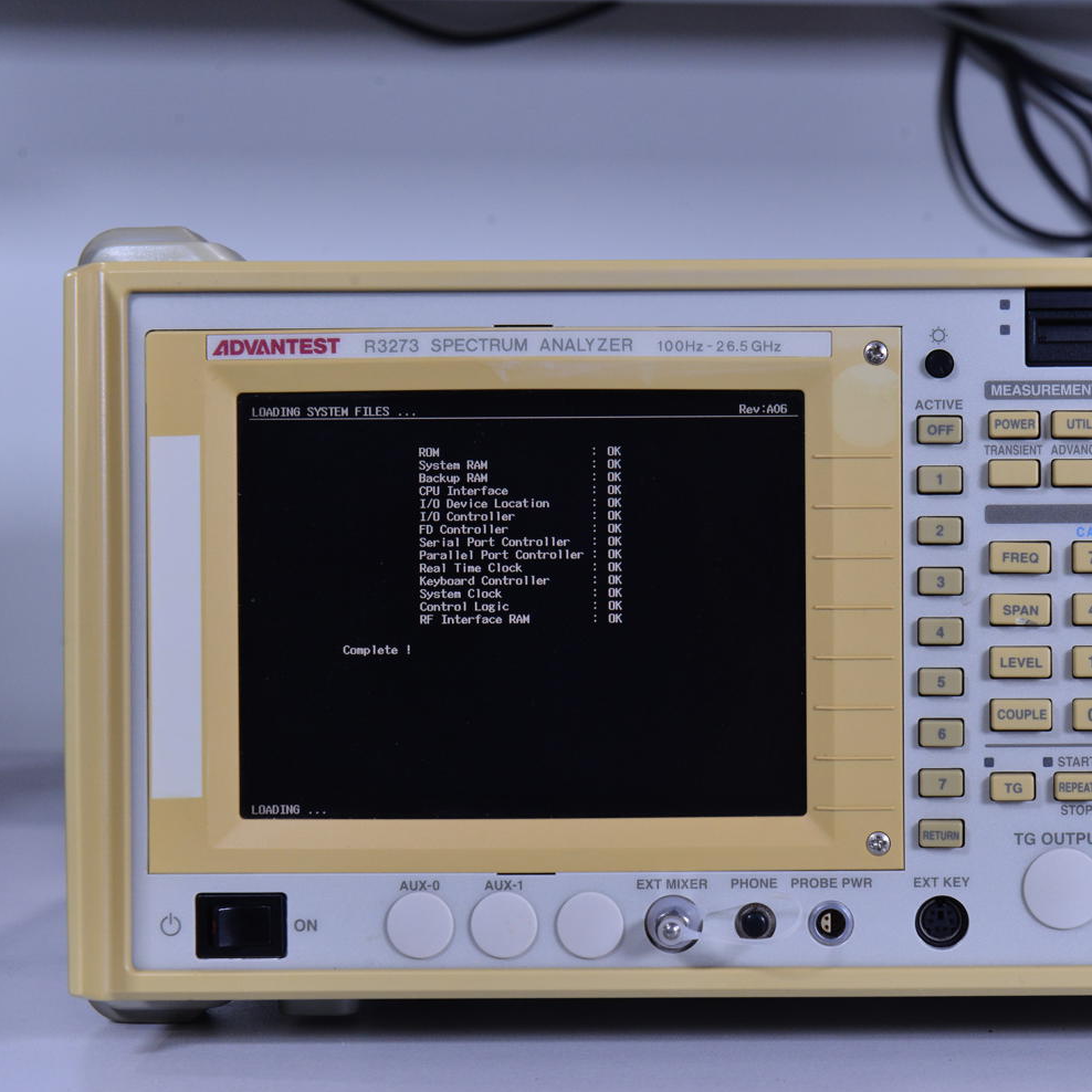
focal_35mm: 67
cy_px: 552
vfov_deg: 25.7
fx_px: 2391
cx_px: 807
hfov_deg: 25.4
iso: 1600
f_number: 4
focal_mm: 52
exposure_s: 1/50
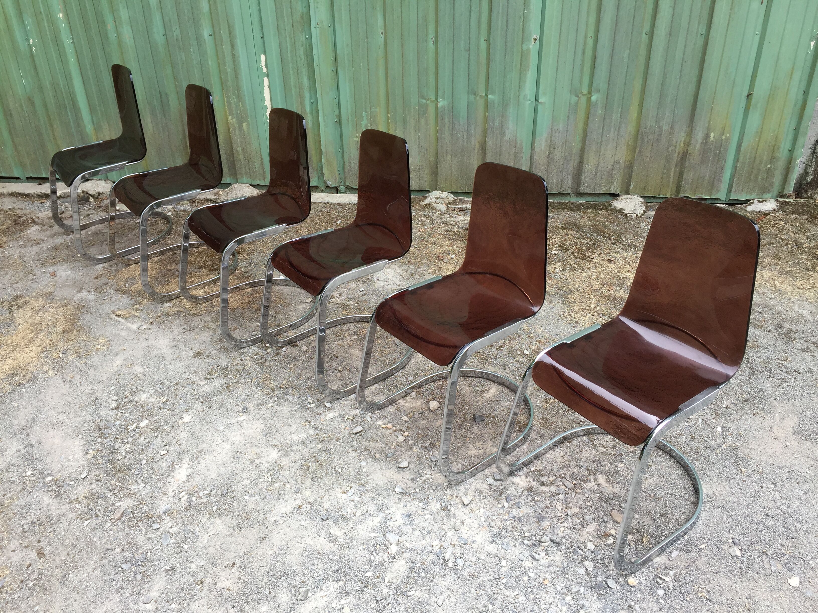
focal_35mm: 29
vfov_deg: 48.2
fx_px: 685
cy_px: 306
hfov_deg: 61.7
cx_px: 409
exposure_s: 1/638
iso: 32
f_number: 2.2
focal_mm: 4.15
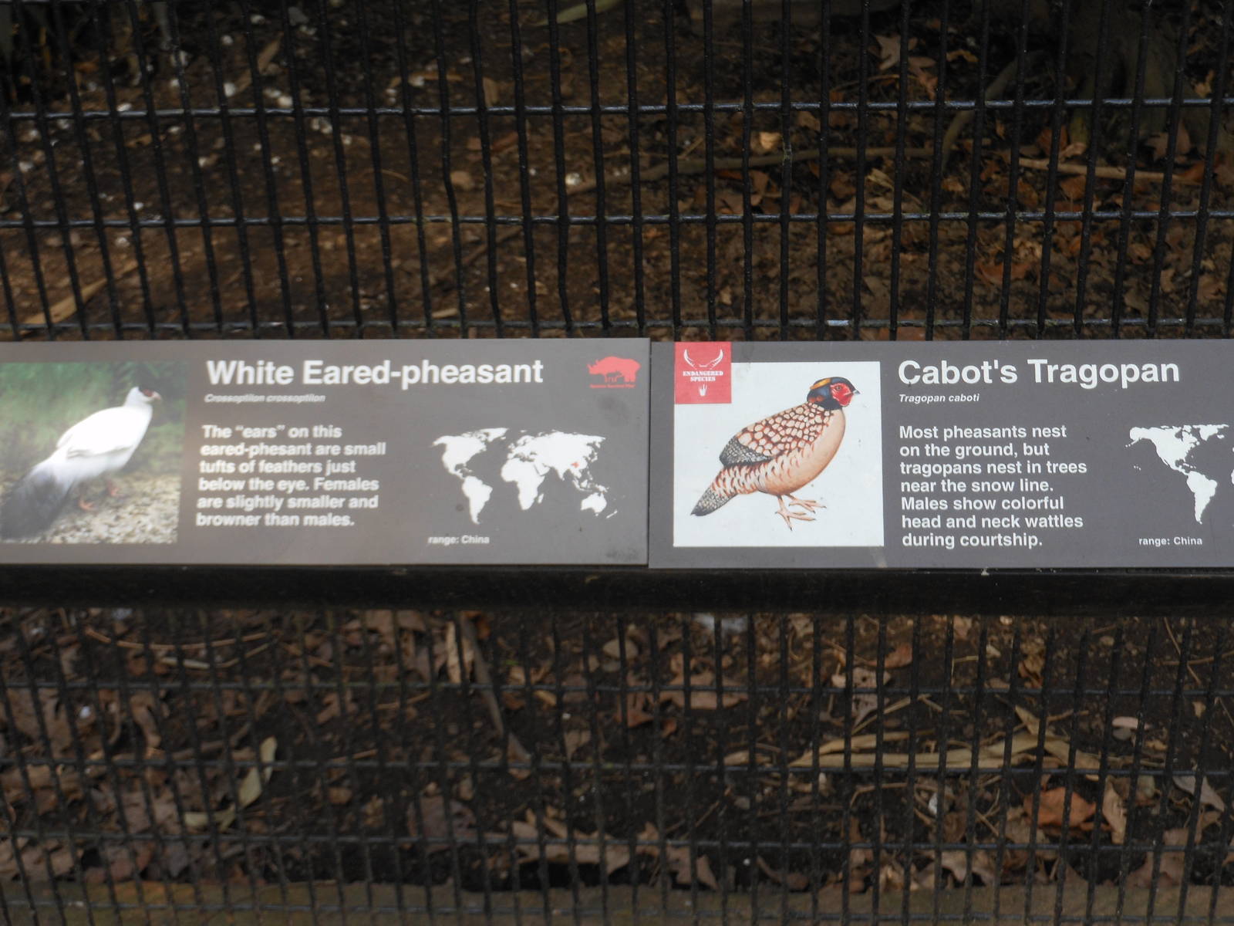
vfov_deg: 27.0
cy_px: 463
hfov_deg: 35.5
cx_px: 617
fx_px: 1925
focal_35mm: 54
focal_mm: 9.6
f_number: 4.9
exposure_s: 1/60
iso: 80
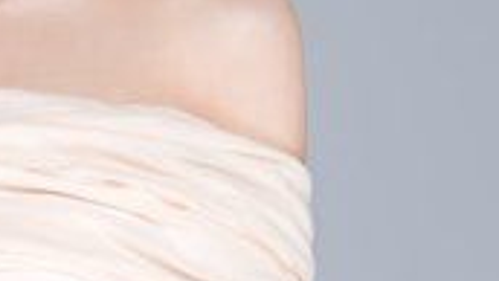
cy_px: 194
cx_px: -87
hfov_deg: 3.7
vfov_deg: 2.1
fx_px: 7669
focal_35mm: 579
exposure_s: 1/125
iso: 100
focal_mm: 85
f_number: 16
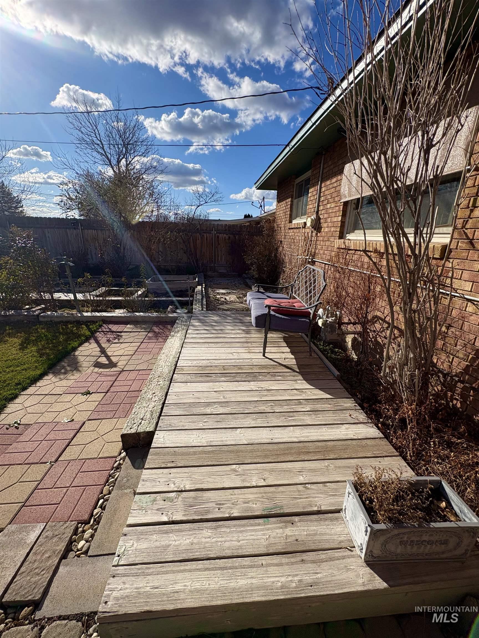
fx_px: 258
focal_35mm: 14
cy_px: 319
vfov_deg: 102.1
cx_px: 240
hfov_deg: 85.7
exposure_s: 1/2146
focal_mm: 2.22
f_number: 2.2
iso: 50
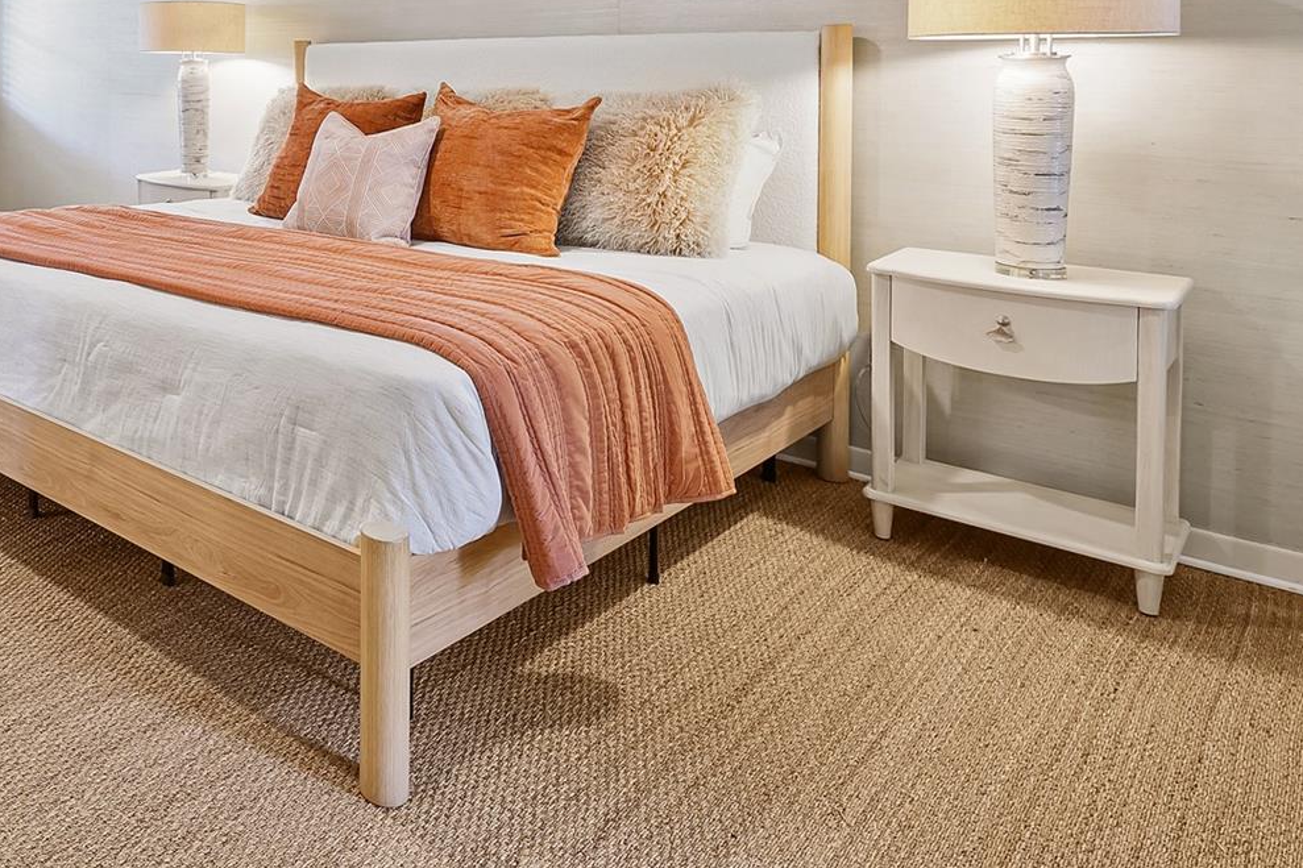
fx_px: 1049
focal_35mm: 29
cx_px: 119
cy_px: 82
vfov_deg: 41.3
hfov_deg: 54.9
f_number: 8
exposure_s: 1.6
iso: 250
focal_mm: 14
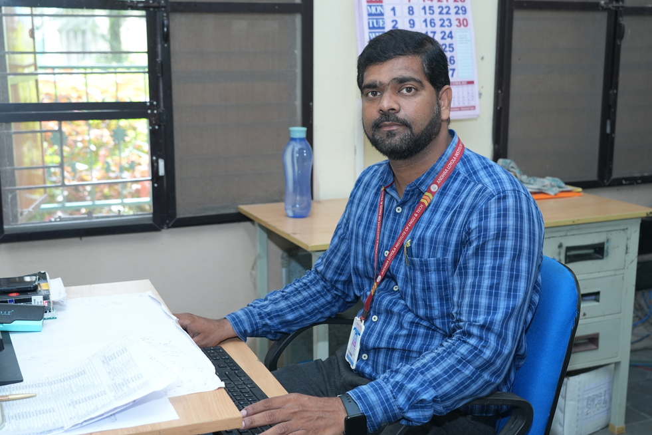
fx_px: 797
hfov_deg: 44.5
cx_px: 326
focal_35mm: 44
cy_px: 218
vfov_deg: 30.5
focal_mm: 44
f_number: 5
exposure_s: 1/160
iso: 1250
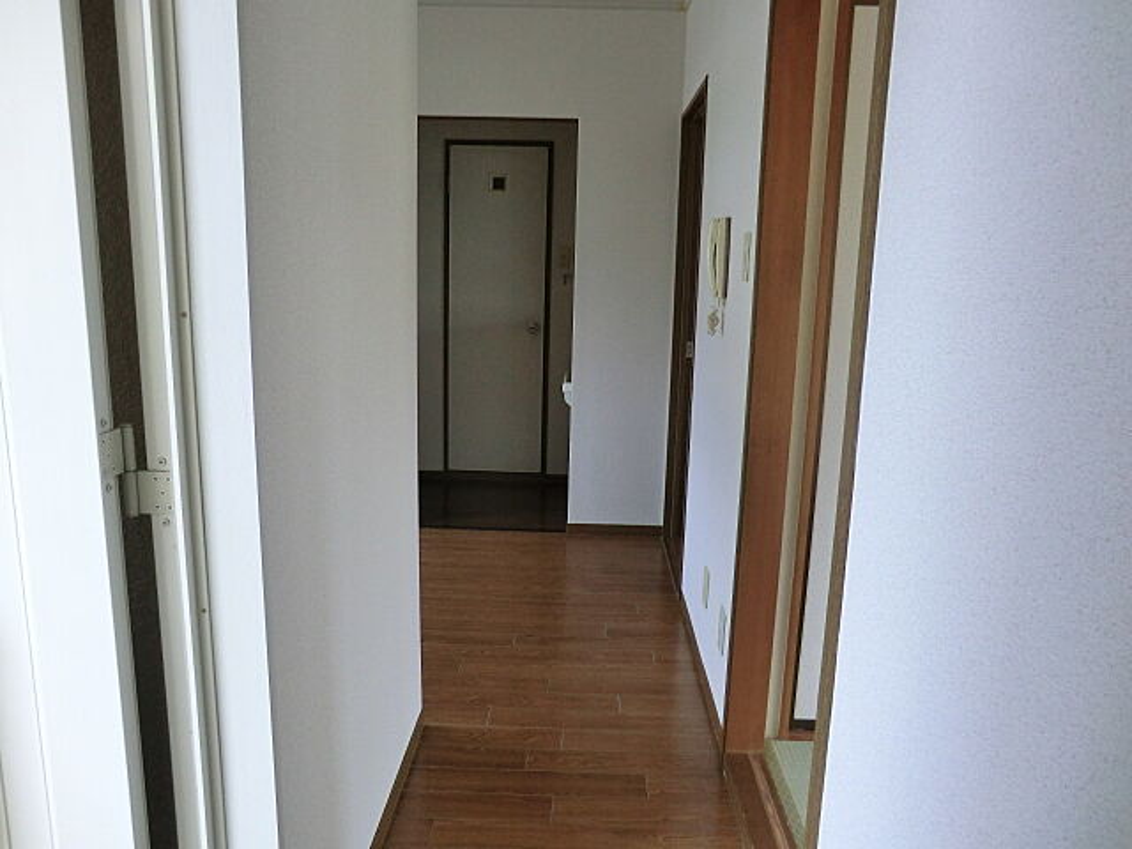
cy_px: 424
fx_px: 785
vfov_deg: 56.8
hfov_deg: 71.6
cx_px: 566
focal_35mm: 24
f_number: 3.2
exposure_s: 1/60
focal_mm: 4.3
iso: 160
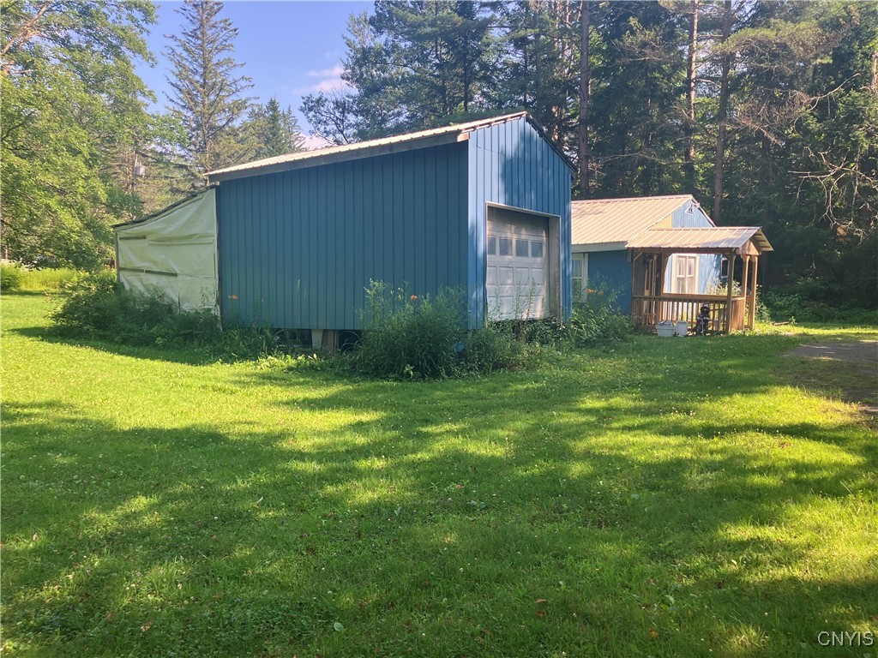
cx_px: 439
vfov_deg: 49.7
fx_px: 710
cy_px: 329
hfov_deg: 63.4
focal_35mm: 28
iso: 32
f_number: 1.8
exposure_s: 1/354
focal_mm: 3.99
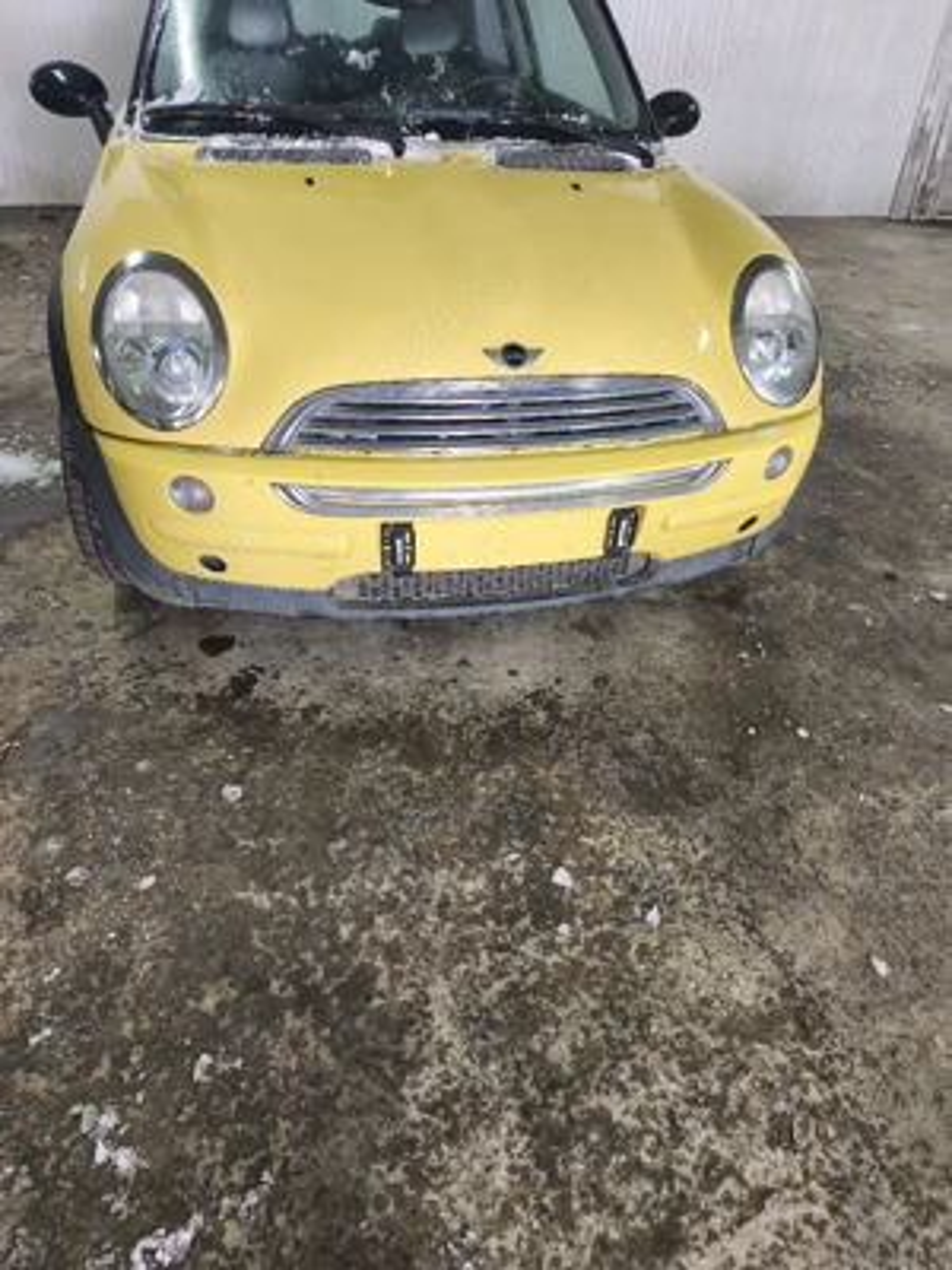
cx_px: 476
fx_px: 843
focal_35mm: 23
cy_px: 635
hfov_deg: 58.9
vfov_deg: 73.9
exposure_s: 1/33.3
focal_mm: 6.18
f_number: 1.65
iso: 1250
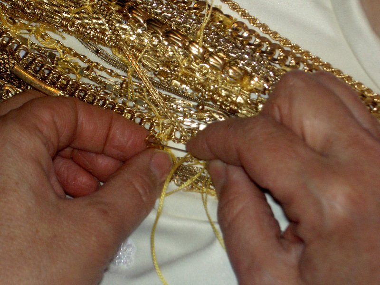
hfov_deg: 19.6
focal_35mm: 100
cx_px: 190
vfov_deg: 14.8
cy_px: 142
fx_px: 1098
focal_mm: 20.6
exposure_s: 1/80
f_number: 4.5
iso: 200
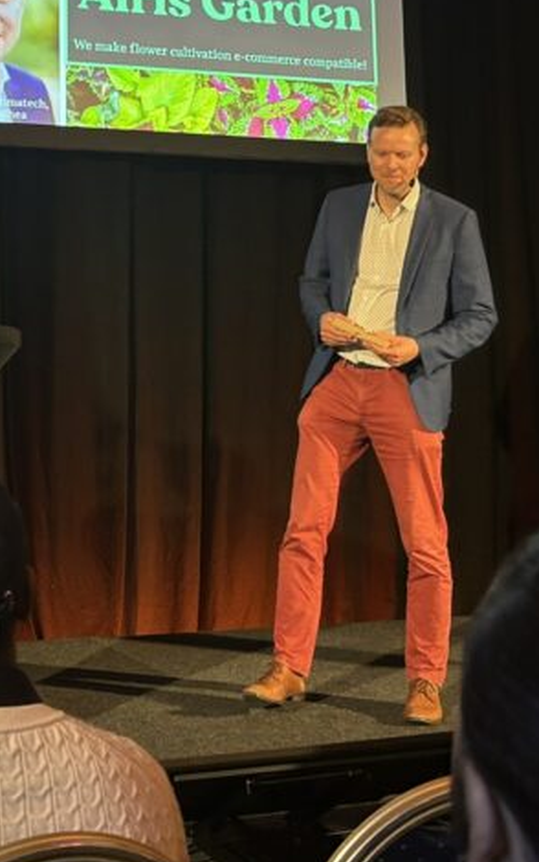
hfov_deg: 21.4
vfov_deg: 33.1
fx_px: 1409
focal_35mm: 60
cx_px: 110
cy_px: 180
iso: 100
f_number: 1.5
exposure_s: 1/100
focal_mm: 5.7
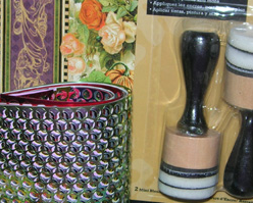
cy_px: 104
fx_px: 645
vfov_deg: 17.9
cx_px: 96
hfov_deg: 22.2
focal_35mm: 86
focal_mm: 7.8
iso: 64
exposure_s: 1/60.1
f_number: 2.8
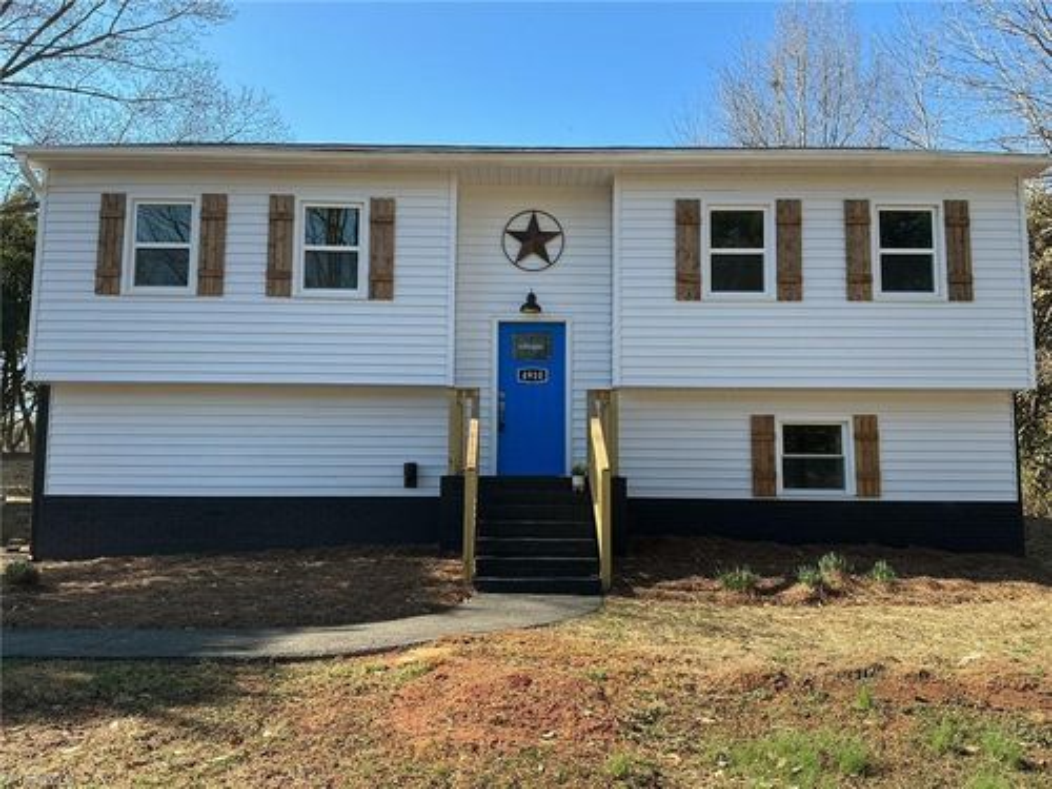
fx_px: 881
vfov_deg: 48.2
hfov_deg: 61.7
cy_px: 394
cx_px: 526
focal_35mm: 29
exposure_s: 1/739
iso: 25
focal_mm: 3
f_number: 1.8
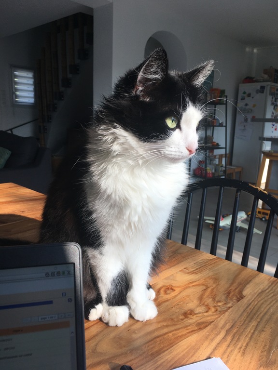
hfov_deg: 48.2
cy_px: 185
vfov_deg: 61.7
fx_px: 311
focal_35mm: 29
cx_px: 139
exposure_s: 1/227
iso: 25
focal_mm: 4.15
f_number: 2.2
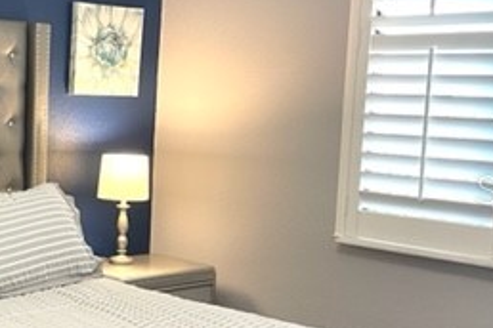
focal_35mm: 67
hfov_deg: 28.8
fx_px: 917
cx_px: 46
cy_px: 189
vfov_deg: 20.3
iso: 125
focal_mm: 4.2
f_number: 1.6
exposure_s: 1/60
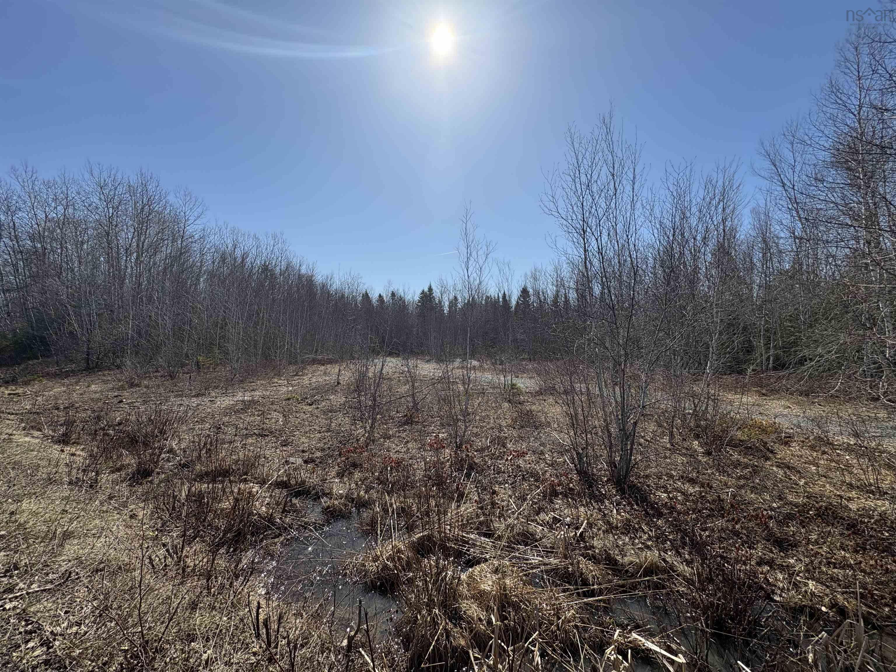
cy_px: 336
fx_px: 362
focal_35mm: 14
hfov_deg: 102.1
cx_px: 448
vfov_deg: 85.7
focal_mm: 2.22
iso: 50
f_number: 2.2
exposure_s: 1/2494
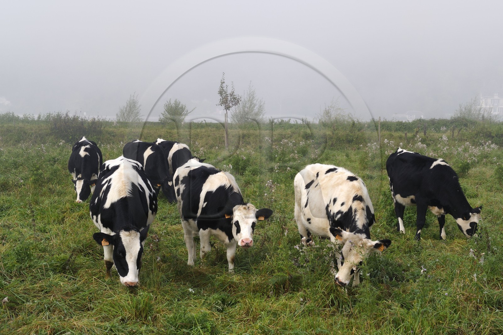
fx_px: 838
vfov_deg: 22.6
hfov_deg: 33.4
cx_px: 252
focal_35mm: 60
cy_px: 168
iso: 400
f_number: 13
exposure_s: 1/160
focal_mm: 60
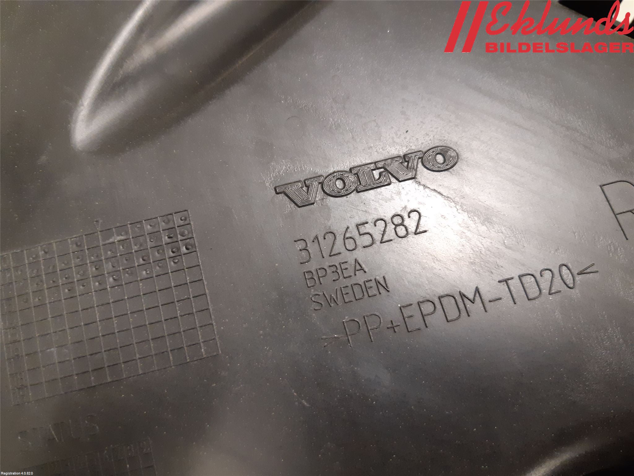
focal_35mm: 26
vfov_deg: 53.1
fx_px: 476
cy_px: 238
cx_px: 317
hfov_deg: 67.3
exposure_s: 1/33
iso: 250
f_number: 1.7
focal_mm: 3.93
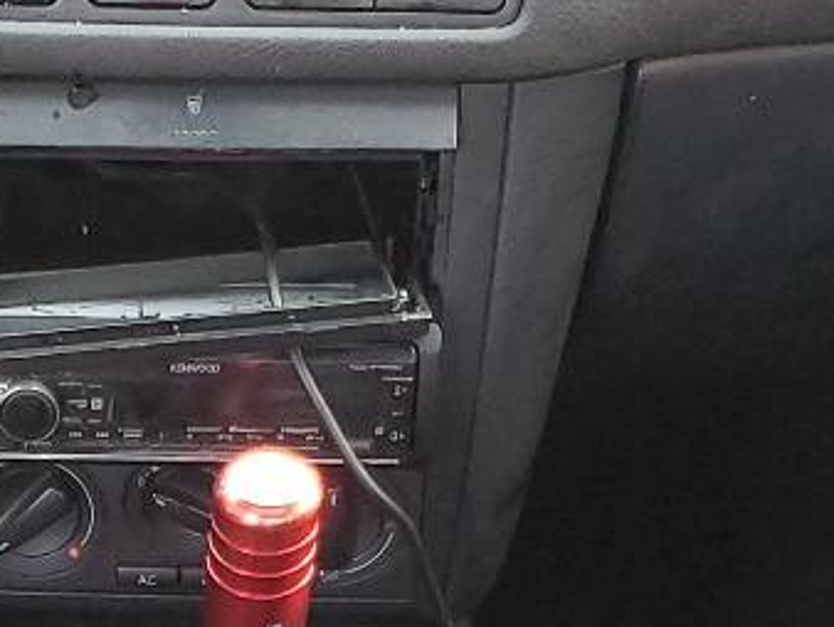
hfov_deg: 15.8
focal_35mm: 123
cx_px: 101
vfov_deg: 11.7
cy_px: 827
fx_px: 2966
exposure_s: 1/60.2
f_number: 1.5
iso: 119
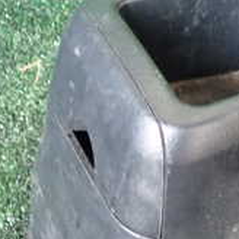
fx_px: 758
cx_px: 337
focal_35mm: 97
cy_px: 140
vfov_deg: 17.9
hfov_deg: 16.6
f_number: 2.3
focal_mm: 5.4
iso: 640
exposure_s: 1/30
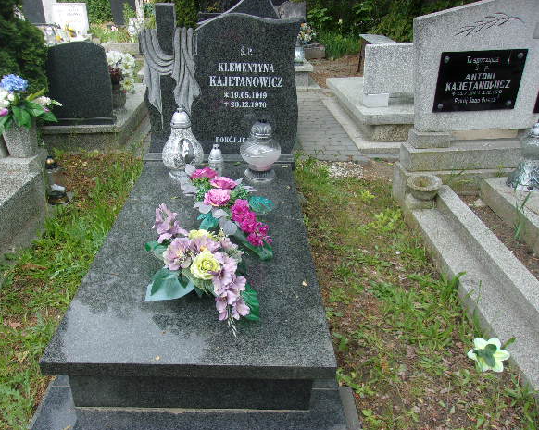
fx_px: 462
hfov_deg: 60.4
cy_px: 214
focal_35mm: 29
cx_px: 244
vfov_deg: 49.9
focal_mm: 4.9
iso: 80
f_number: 3
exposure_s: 1/340
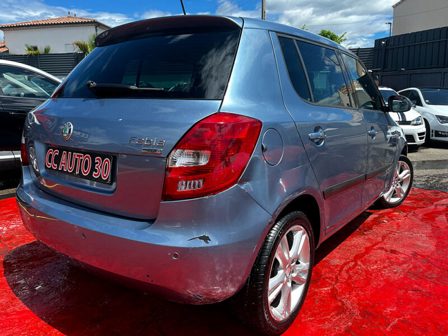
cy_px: 168
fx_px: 336
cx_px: 224
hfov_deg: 67.3
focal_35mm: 26
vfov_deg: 53.1
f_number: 1.6
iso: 50
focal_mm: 5.1
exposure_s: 1/1890
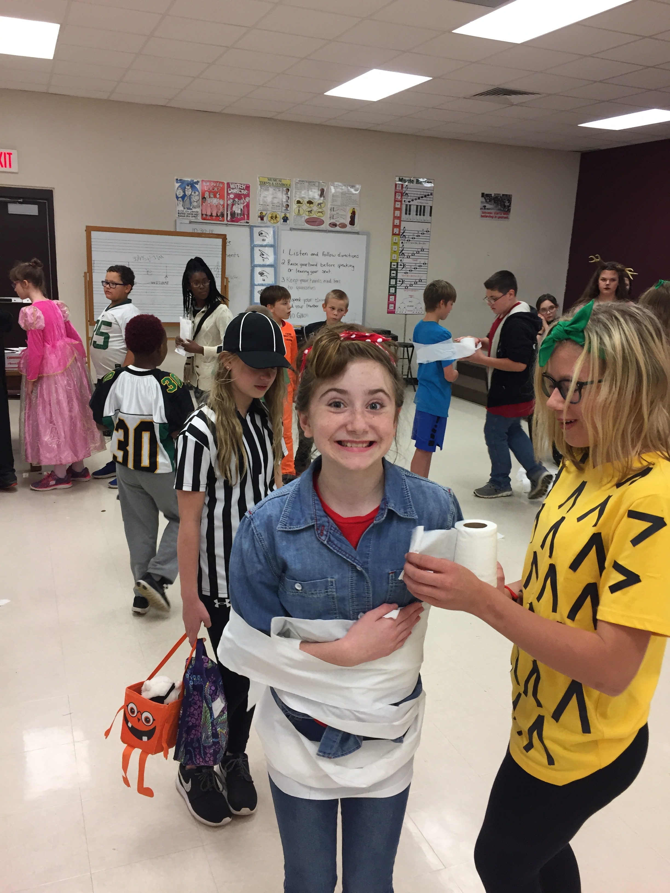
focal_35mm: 29
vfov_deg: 61.7
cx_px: 335
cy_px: 446
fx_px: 748
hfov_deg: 48.2
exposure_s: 1/30
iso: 40
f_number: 2.2
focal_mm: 4.15
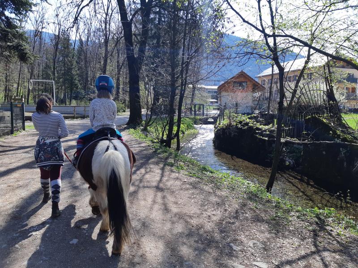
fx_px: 269
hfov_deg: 67.3
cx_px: 179
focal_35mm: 26
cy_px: 134
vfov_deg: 53.1
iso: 40
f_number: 1.7
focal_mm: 3.93
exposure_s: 1/200
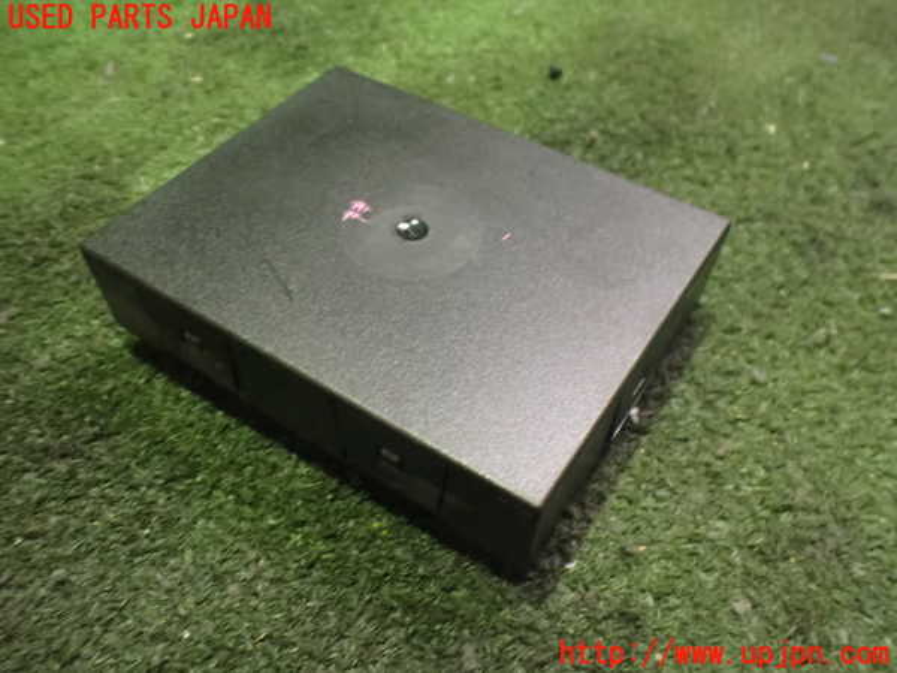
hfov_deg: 60.0
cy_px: 336
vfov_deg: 46.8
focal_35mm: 30
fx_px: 777
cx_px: 448
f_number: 2.3
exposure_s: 1/30
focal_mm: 5.4
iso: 1250
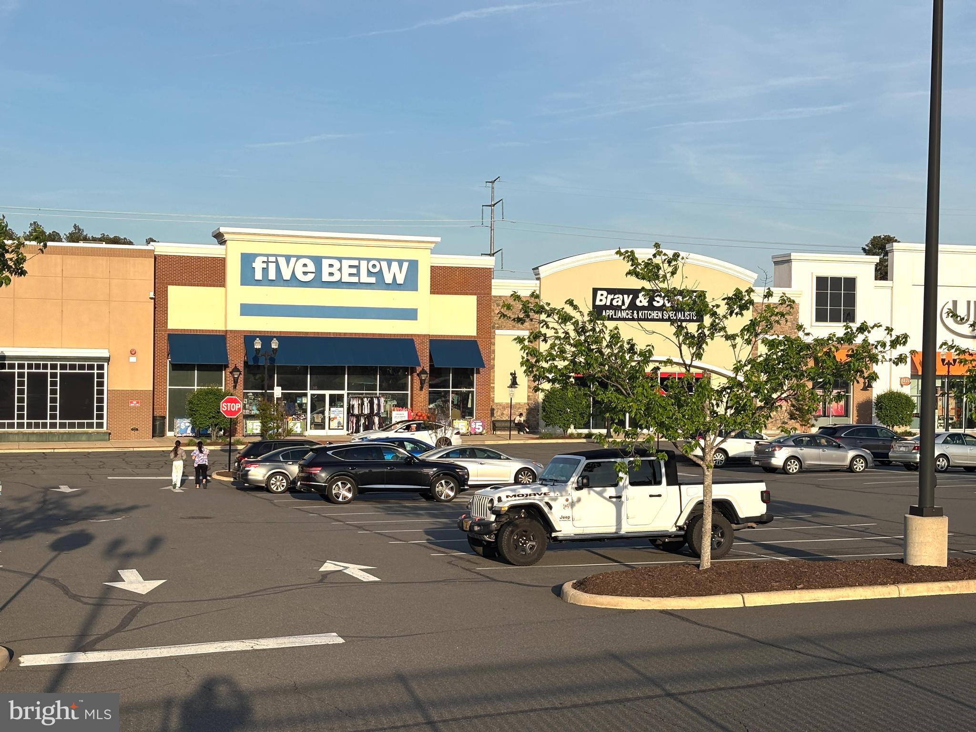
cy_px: 366
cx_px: 488
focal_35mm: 52
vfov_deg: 28.0
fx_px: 1466
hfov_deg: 36.8
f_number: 1.6
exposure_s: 1/3021
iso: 32
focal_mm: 5.96
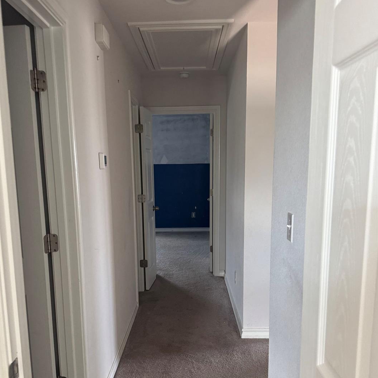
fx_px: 383
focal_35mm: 31
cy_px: 229
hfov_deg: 52.5
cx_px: 183
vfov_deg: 52.1
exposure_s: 1/60
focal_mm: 6.76
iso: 320
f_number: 1.78
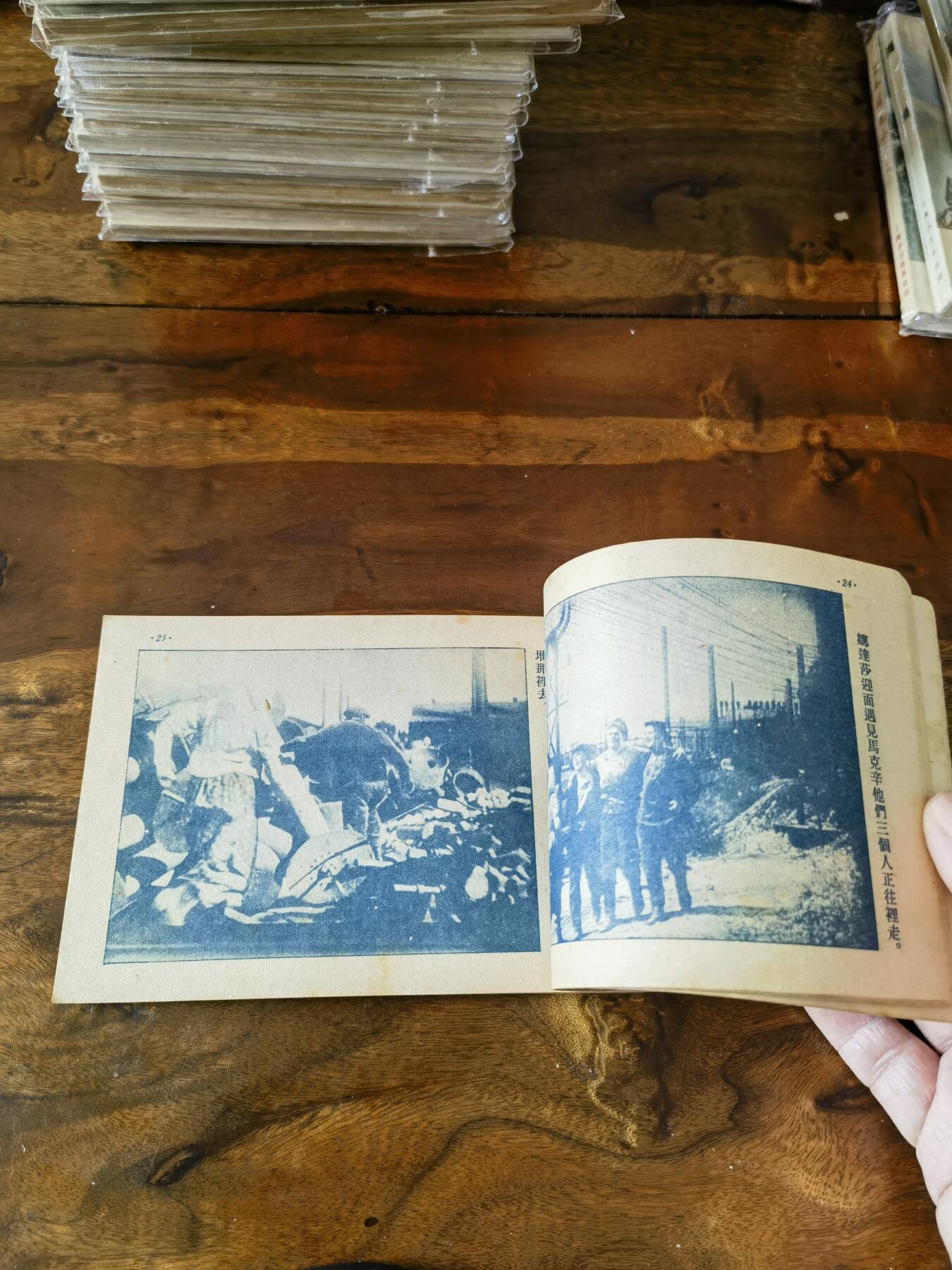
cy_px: 635
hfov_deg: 51.4
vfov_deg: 65.3
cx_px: 476
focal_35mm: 27
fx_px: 990
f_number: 1.9
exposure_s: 1/60
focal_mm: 6.67
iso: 160
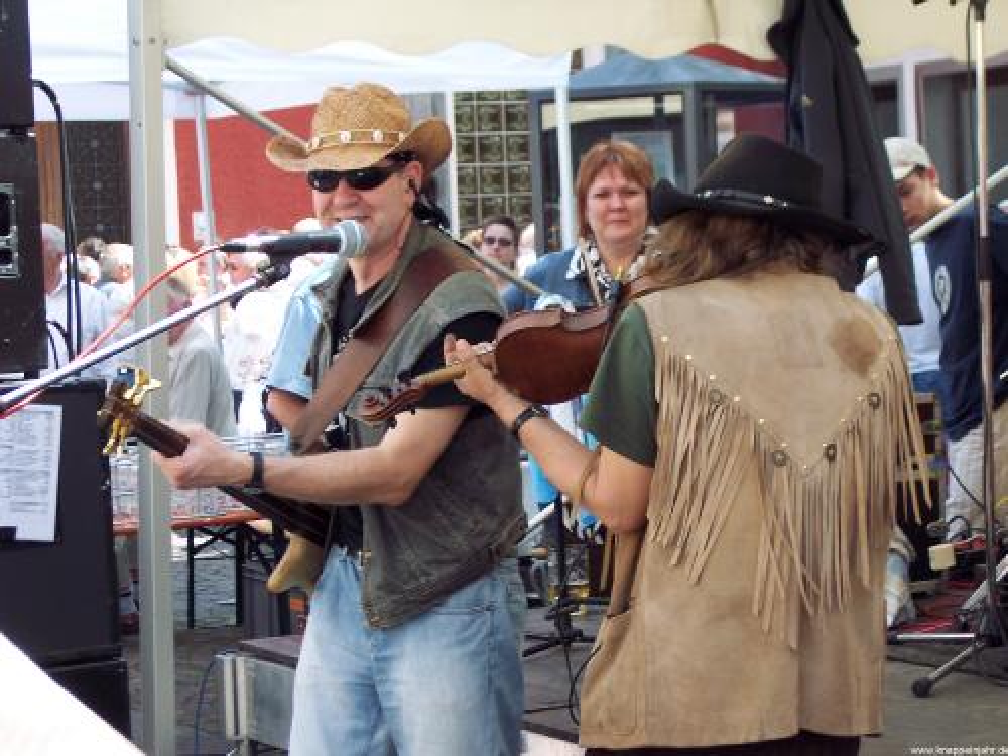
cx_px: 504
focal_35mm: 104
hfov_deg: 18.9
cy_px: 378
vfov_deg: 14.2
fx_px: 3028
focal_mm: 21.3
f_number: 4.8
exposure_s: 1/125
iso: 100
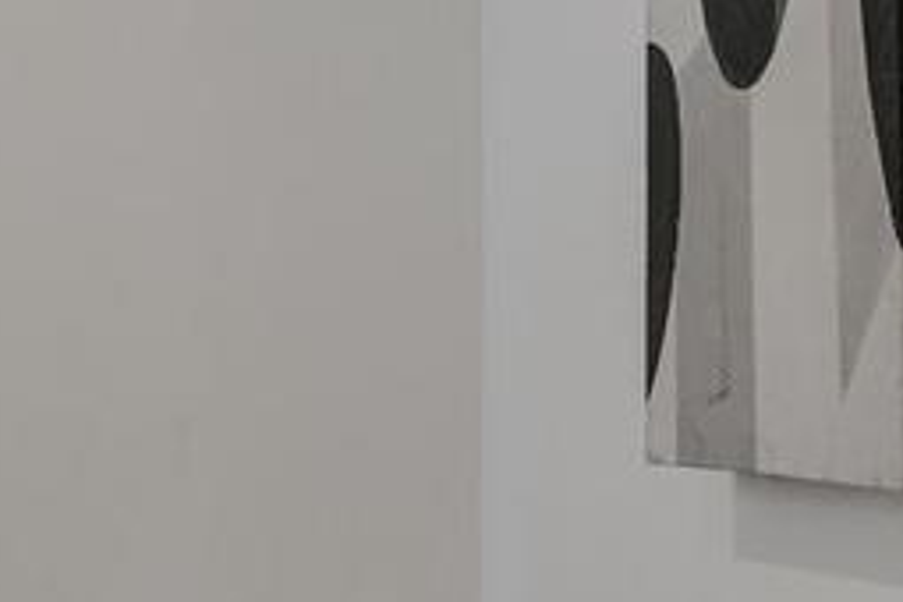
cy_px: 280
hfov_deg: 13.4
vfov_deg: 17.3
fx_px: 1981
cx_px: -1501
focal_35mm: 79
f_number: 8
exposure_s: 1/20
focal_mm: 14
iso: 400
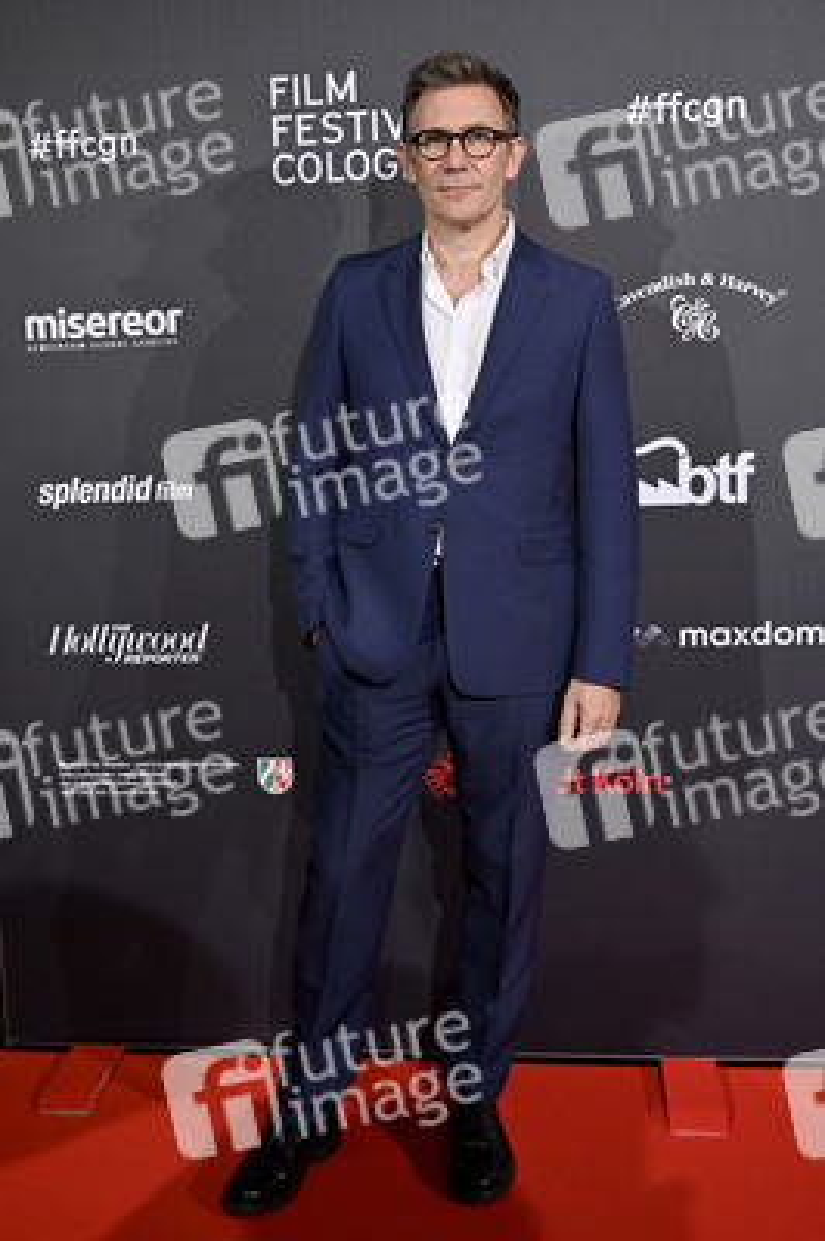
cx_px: 412
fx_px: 1136
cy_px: 620
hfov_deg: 39.9
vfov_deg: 57.3
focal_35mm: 33
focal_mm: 33
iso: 1000
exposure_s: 1/200
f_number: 4
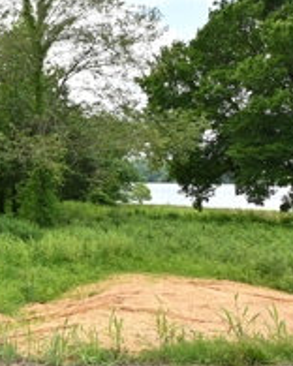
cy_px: 140
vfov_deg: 46.5
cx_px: -115
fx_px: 423
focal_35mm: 39
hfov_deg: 28.8
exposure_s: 1/250
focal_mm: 12
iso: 160
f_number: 5.6
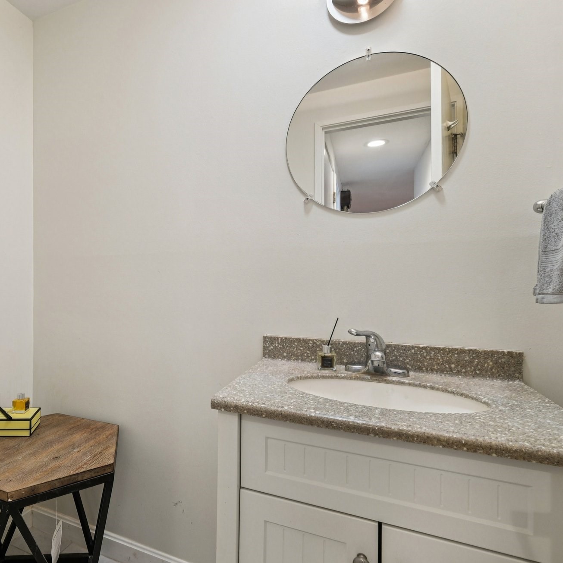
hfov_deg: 71.0
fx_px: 368
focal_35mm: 20
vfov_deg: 74.8
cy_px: 288
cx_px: 158
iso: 160
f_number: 5.6
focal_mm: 10
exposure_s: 1/20
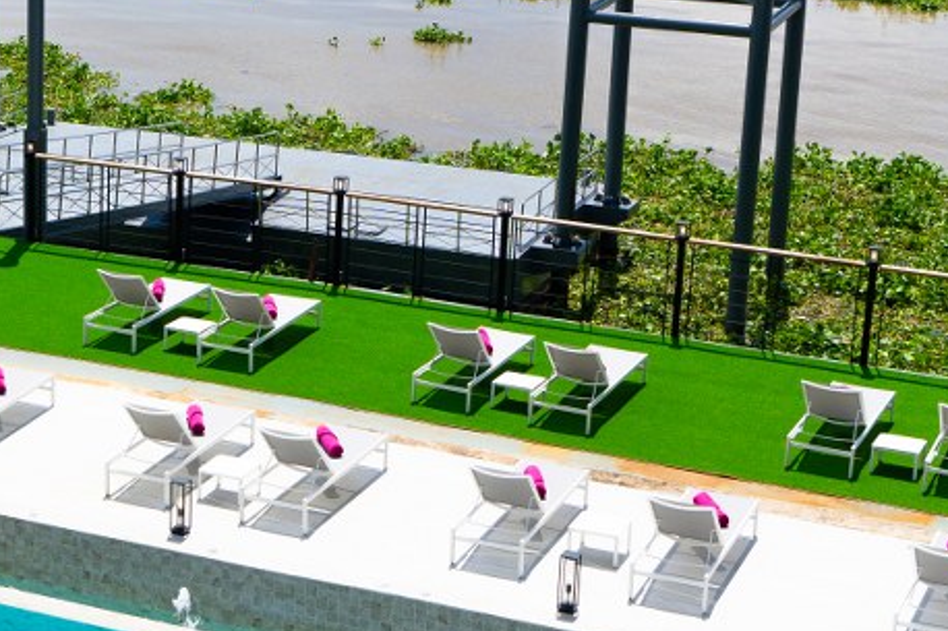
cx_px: 215
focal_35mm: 82
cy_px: 266
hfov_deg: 24.5
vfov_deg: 16.7
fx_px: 2150
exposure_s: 1/1600
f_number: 4
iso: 50
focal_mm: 19.5
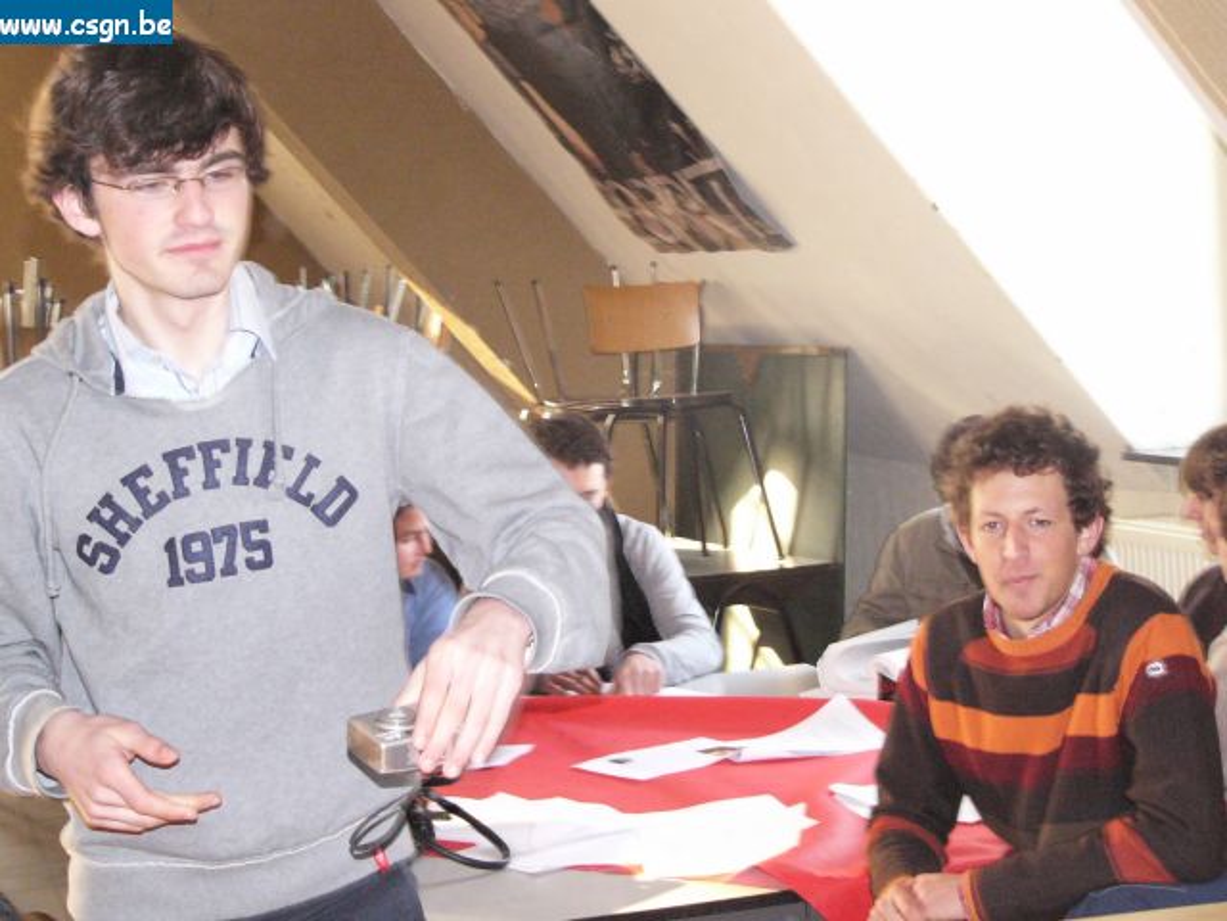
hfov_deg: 27.8
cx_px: 614
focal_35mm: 70
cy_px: 460
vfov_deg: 21.0
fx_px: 2481
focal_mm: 11.7
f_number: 2.8
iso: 400
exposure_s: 1/60
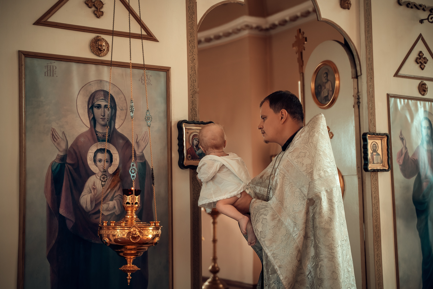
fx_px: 589
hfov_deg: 40.3
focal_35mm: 49
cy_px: 144
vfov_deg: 27.5
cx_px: 216
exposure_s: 1/320
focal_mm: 49
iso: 640
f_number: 3.5
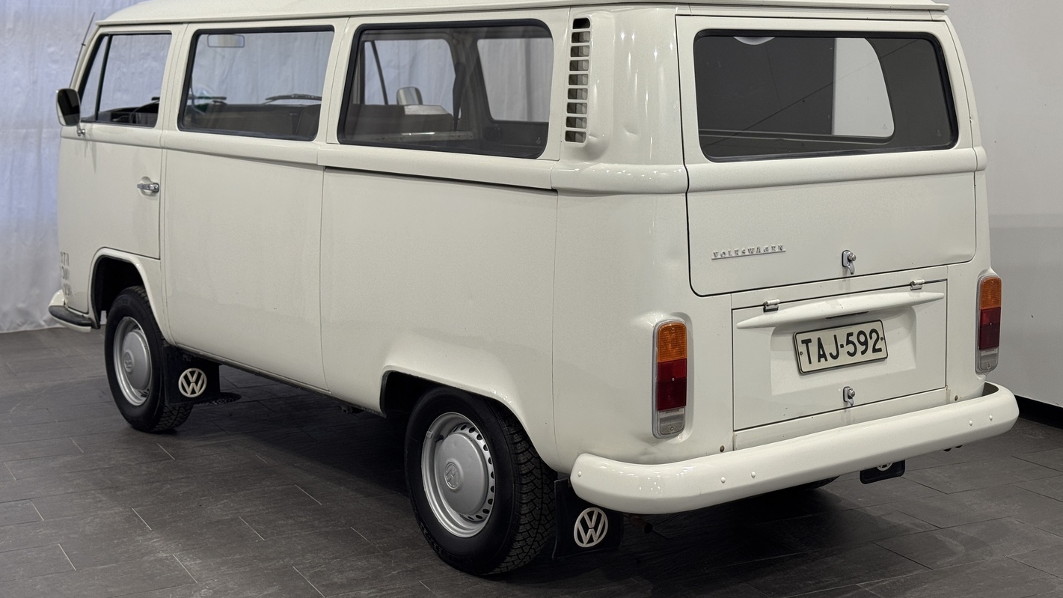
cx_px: 536
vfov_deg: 22.6
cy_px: 258
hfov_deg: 39.2
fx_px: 1494
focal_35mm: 53
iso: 50
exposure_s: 1/157
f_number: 1.78
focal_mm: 6.76
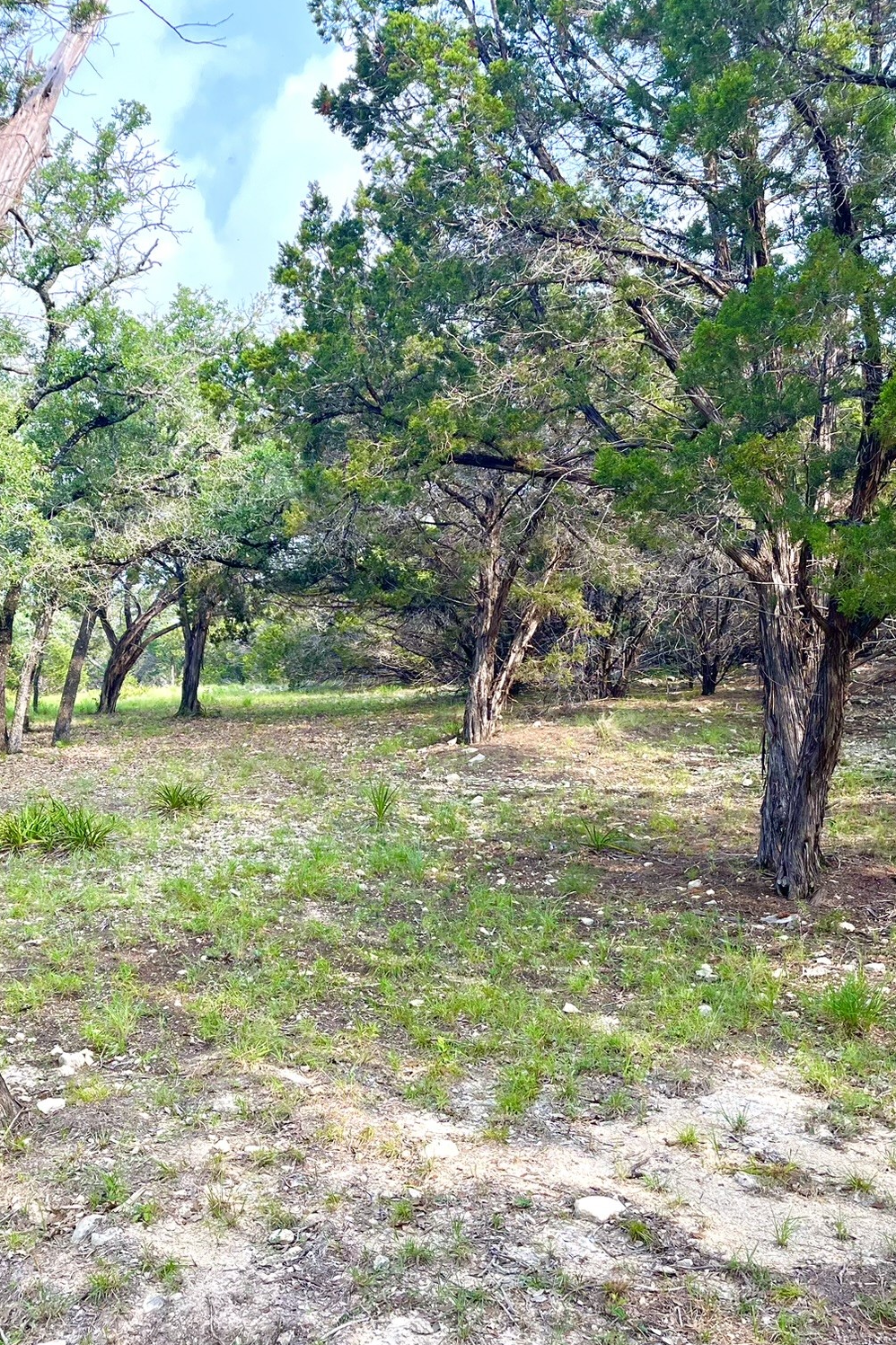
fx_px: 1381
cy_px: 675
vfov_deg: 51.9
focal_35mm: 37
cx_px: 329
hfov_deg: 35.7
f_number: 1.6
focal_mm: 5.1
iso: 50
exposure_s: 1/718
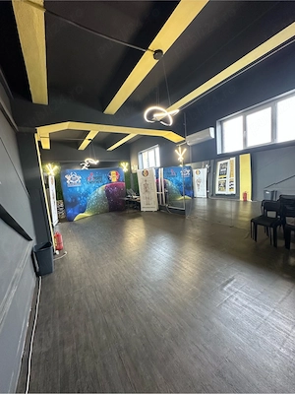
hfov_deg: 85.7
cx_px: 148
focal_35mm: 14
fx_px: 159
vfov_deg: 102.1
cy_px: 197
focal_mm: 2.22
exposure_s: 1/50
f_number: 2.2
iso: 250
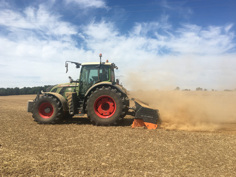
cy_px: 88
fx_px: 205
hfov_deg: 60.0
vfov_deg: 46.8
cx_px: 115
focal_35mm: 30
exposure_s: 1/2653
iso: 25
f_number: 2.2
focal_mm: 4.15
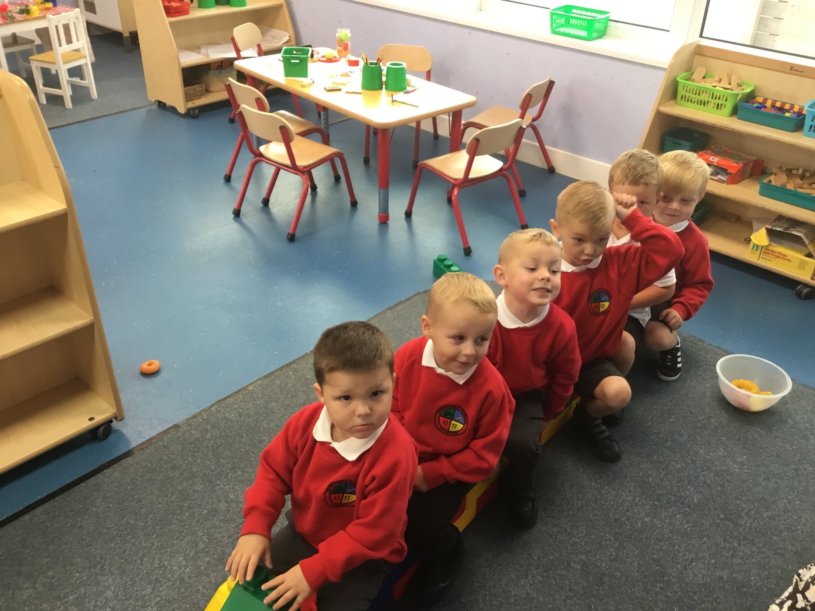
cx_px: 408
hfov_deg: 58.4
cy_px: 306
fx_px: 730
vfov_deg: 45.4
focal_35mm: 31
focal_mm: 3.3
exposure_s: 1/33
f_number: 2.4
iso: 80
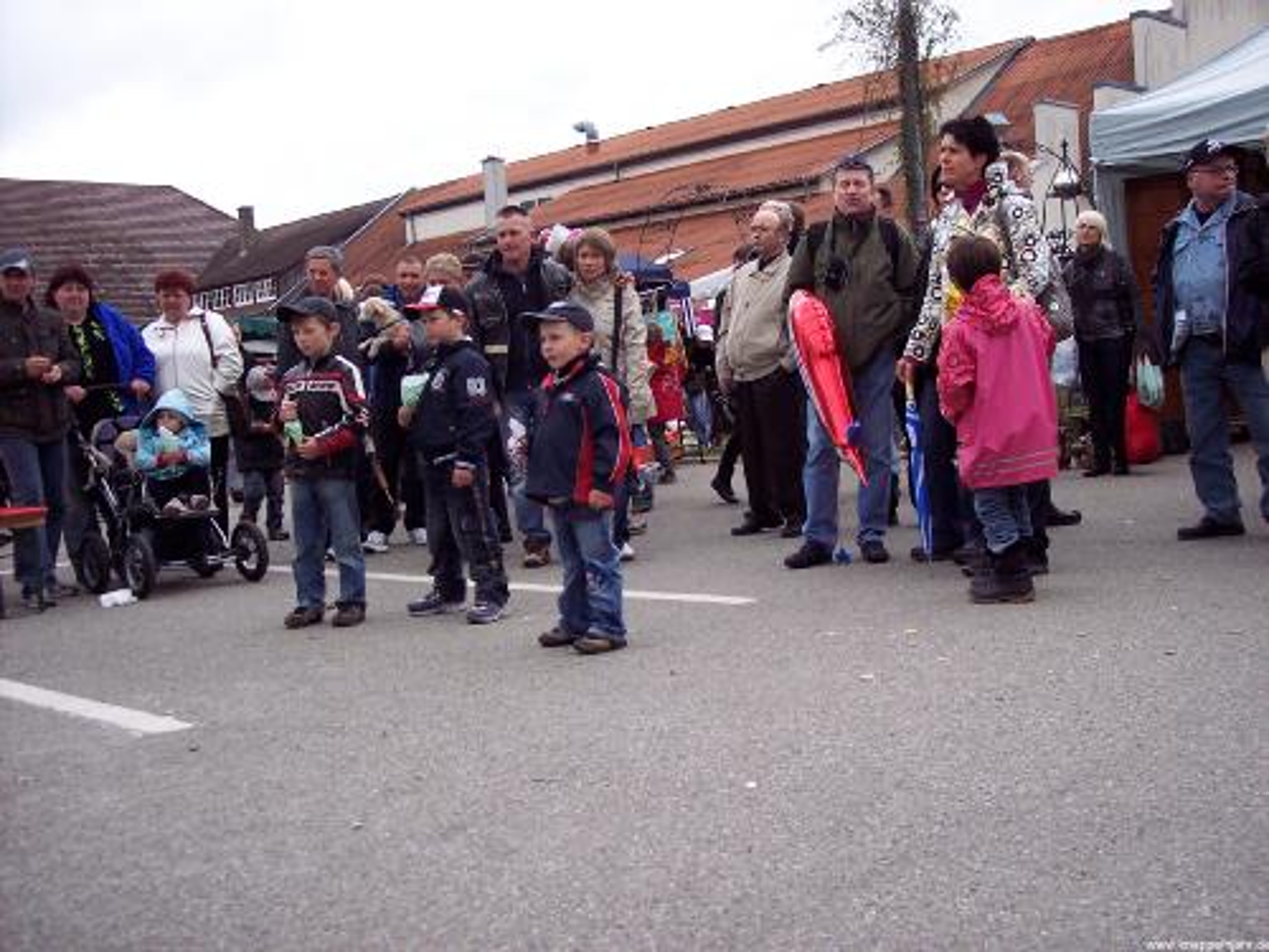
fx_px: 1430
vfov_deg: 36.8
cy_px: 476
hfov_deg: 47.9
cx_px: 634
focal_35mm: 39
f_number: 3.4
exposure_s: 1/180
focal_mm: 8
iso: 100
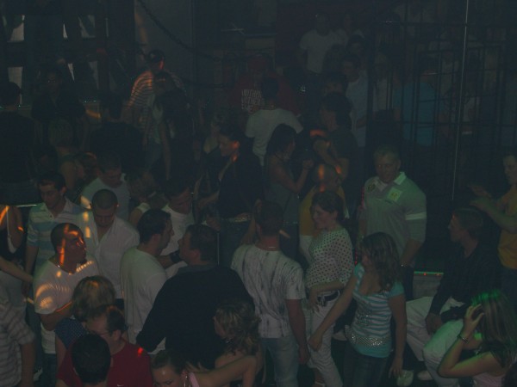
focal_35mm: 68
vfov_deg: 21.6
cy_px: 194
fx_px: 1016
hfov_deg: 28.6
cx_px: 258
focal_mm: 14.2
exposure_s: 1/60
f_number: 4
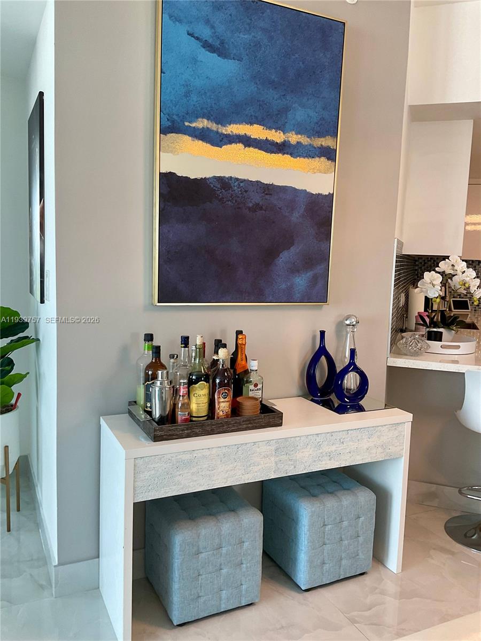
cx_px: 240
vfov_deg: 61.7
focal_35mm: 29
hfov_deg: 48.2
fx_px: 537
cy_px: 320
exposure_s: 1/120
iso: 64
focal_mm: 3
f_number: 1.8
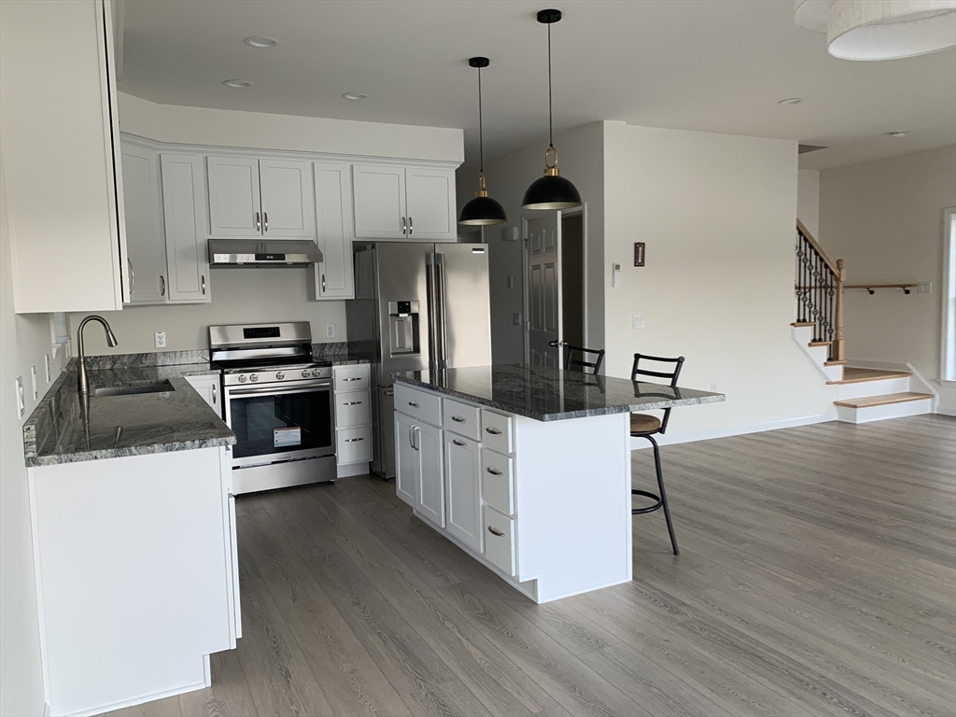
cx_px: 478
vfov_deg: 53.1
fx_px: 718
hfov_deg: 67.3
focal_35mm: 26
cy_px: 358
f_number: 1.8
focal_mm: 4.25
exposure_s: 1/115
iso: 100
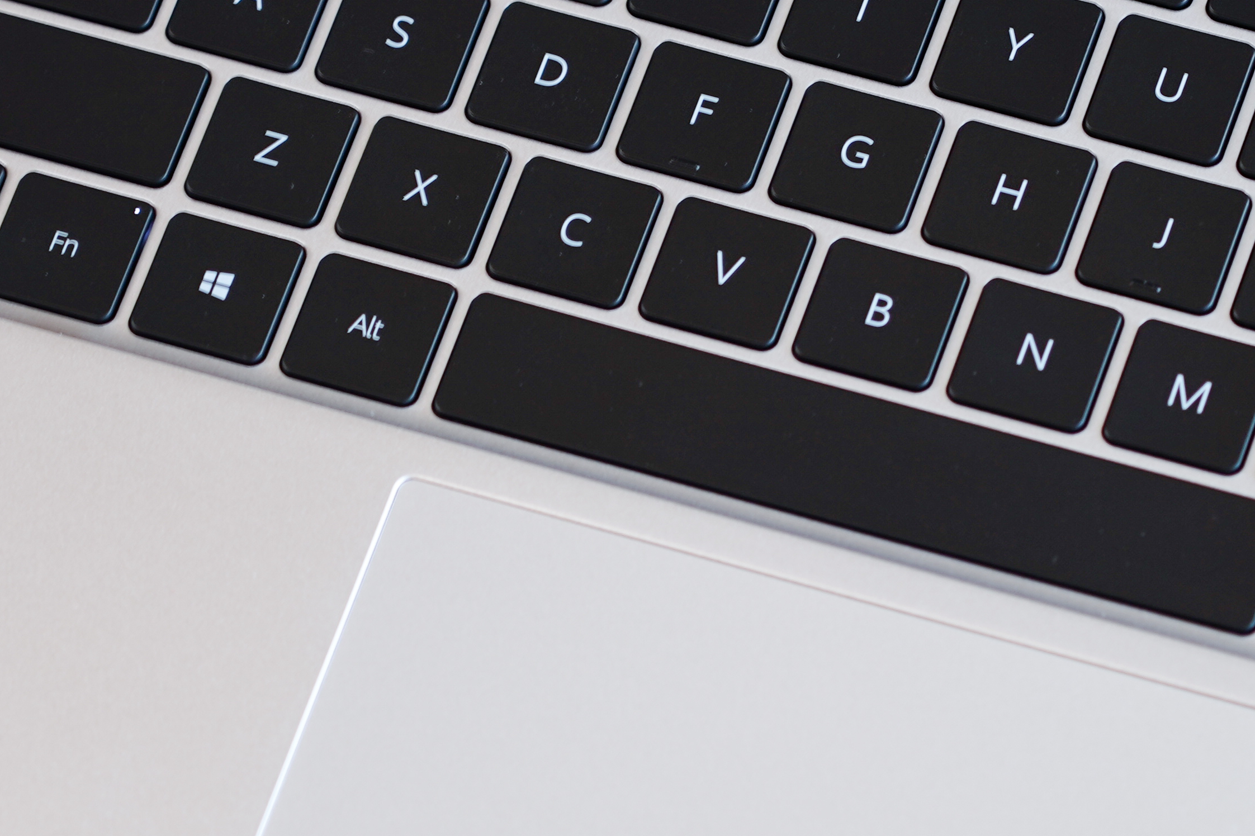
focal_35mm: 278
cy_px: 554
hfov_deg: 7.4
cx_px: 964
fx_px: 9689
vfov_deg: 4.9
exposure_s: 1/20
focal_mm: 104
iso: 100
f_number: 4
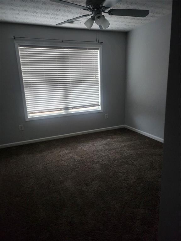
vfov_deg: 71.6
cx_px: 90
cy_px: 120
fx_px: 167
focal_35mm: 24
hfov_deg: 56.8
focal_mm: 5
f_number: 1.8
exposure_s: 1/30
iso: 640
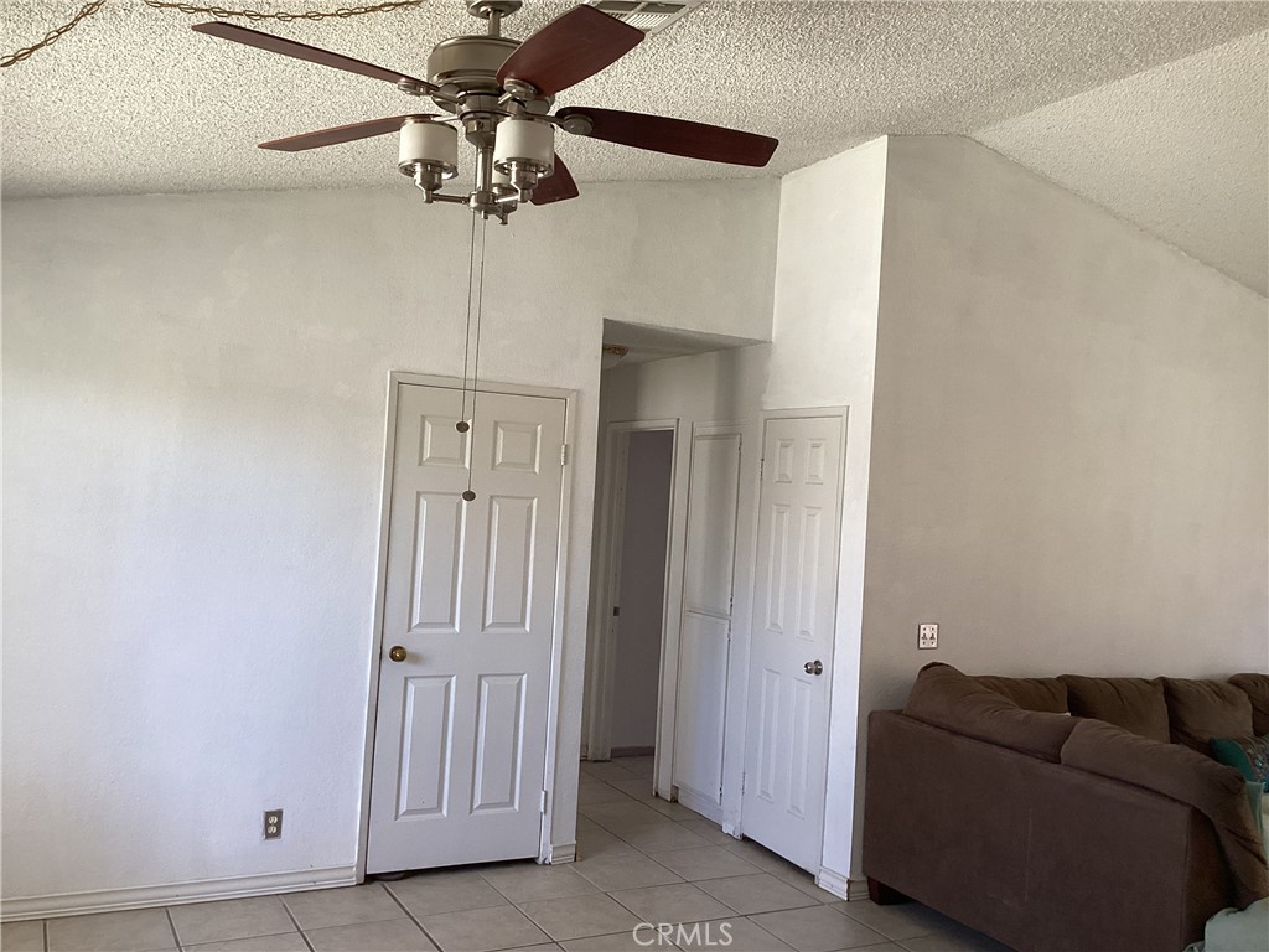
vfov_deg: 45.4
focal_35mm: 31
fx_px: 1136
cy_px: 476
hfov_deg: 58.4
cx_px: 634
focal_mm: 3.3
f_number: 2.4
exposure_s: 1/60
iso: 100
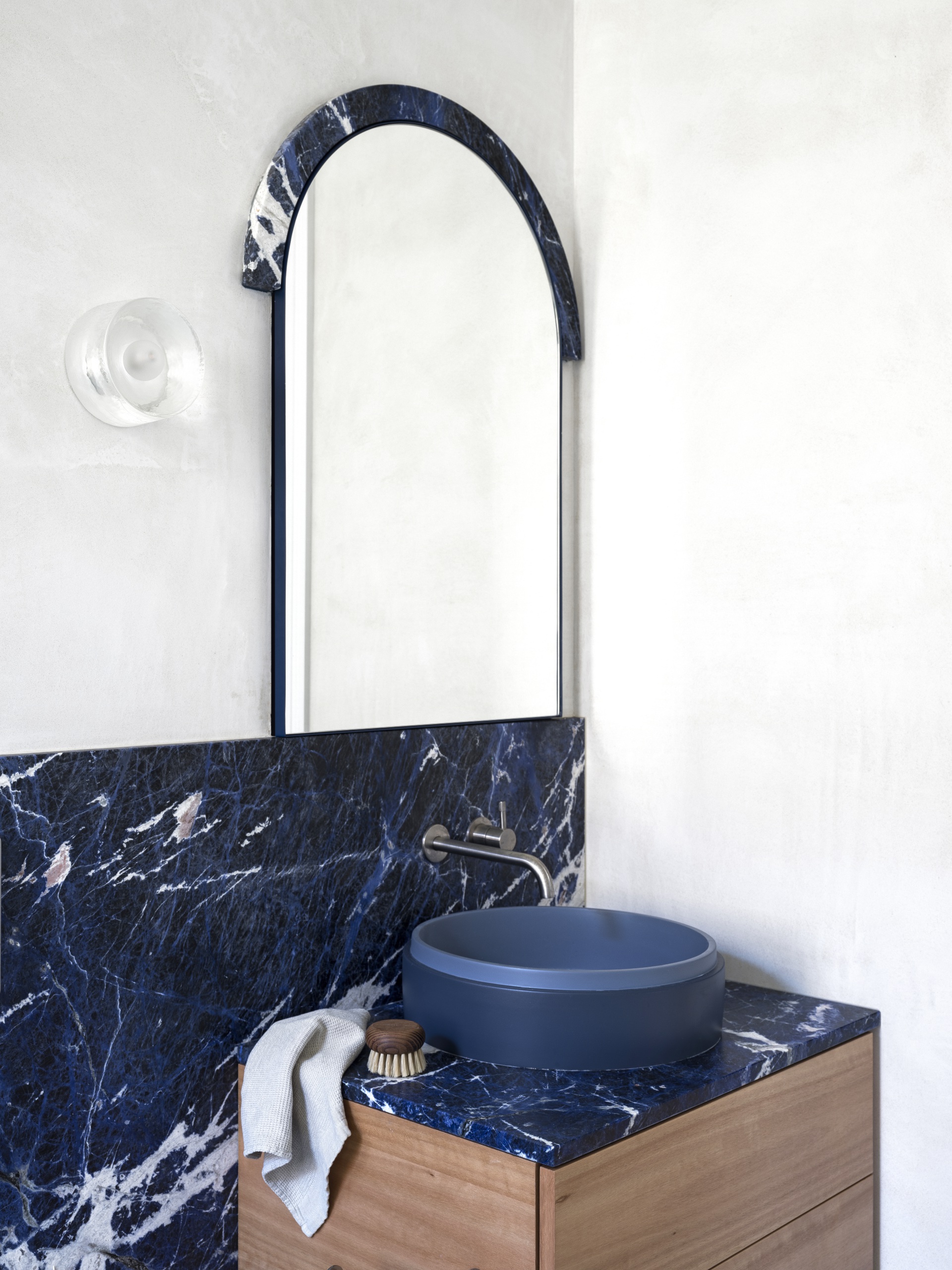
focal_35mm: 39
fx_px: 1430
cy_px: 635
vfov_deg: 47.9
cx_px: 476
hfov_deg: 36.8
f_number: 11
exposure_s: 4.3
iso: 100
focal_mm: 49
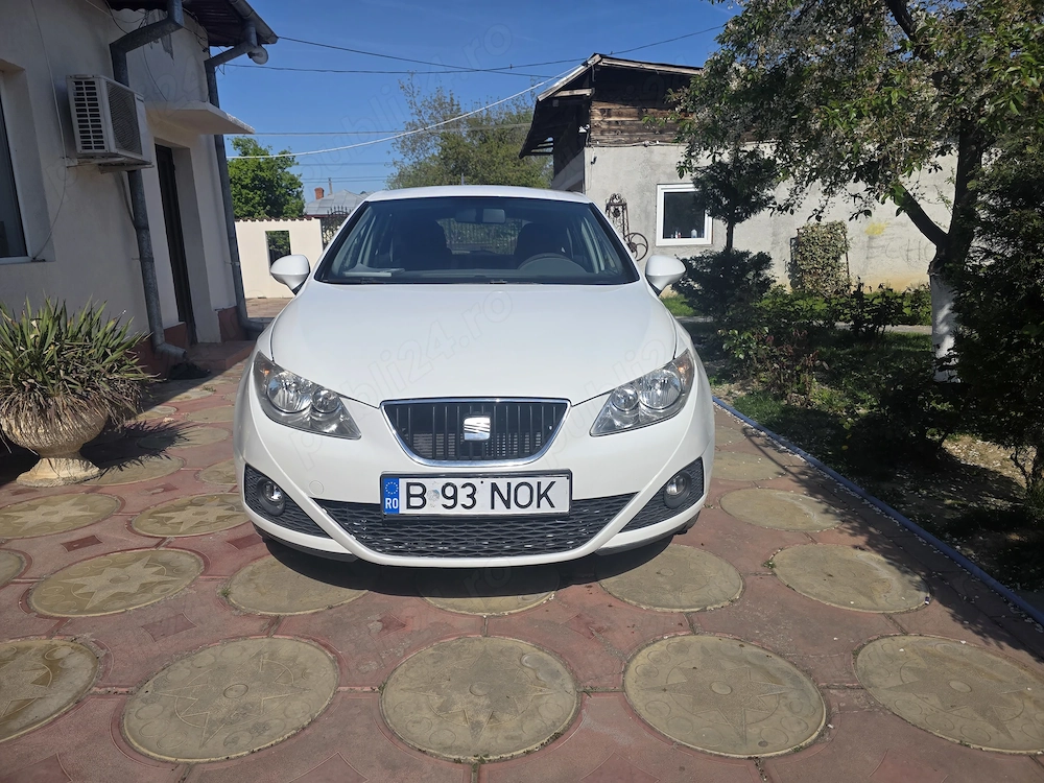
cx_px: 522
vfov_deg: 58.9
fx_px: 694
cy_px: 392
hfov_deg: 73.9
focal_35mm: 23
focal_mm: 6.3
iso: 80
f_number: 1.7
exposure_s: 1/7944
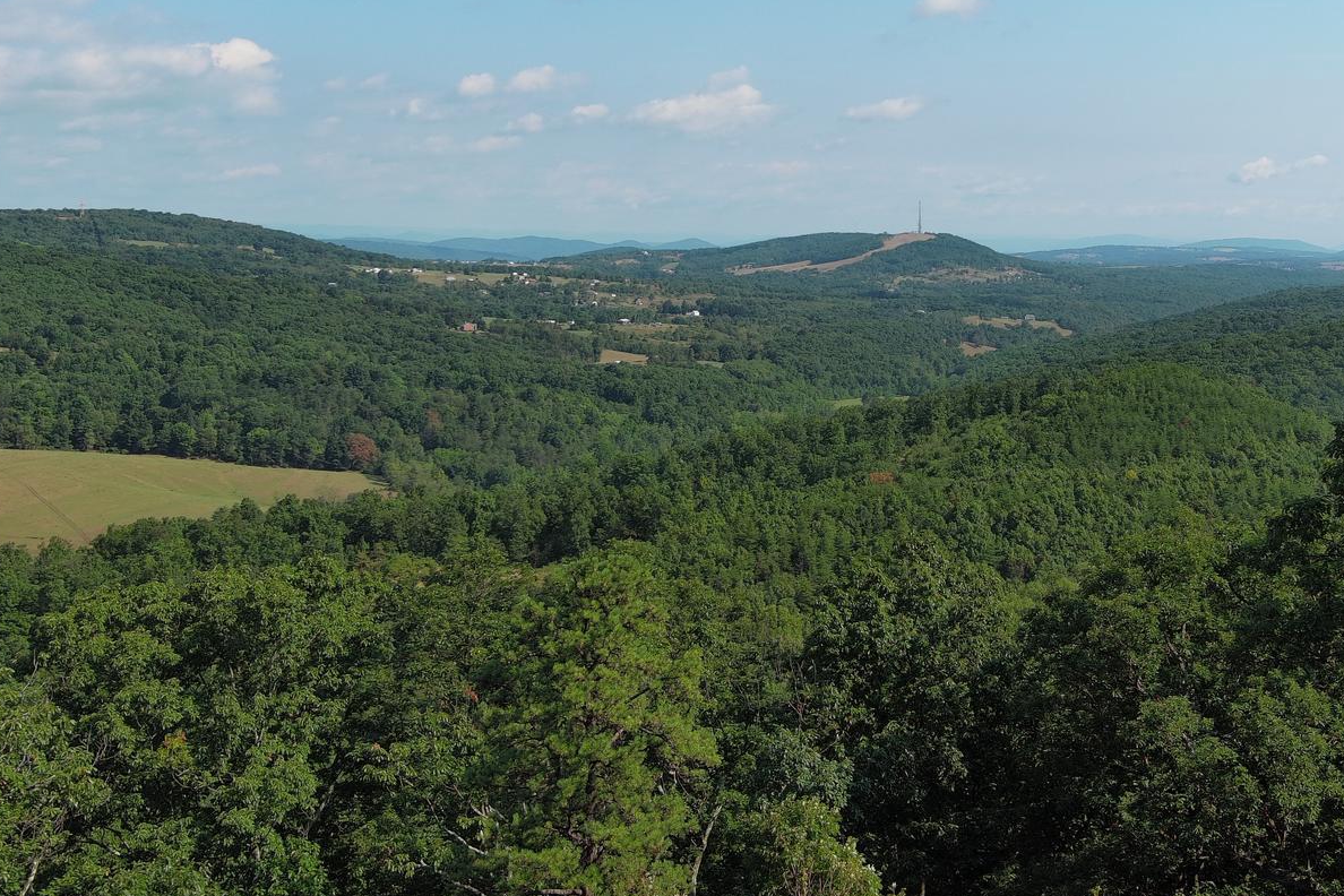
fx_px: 1867
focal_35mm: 50
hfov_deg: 39.2
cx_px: 870
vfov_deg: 26.6
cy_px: 218
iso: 101
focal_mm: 10.57
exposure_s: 1/1397
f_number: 2.8
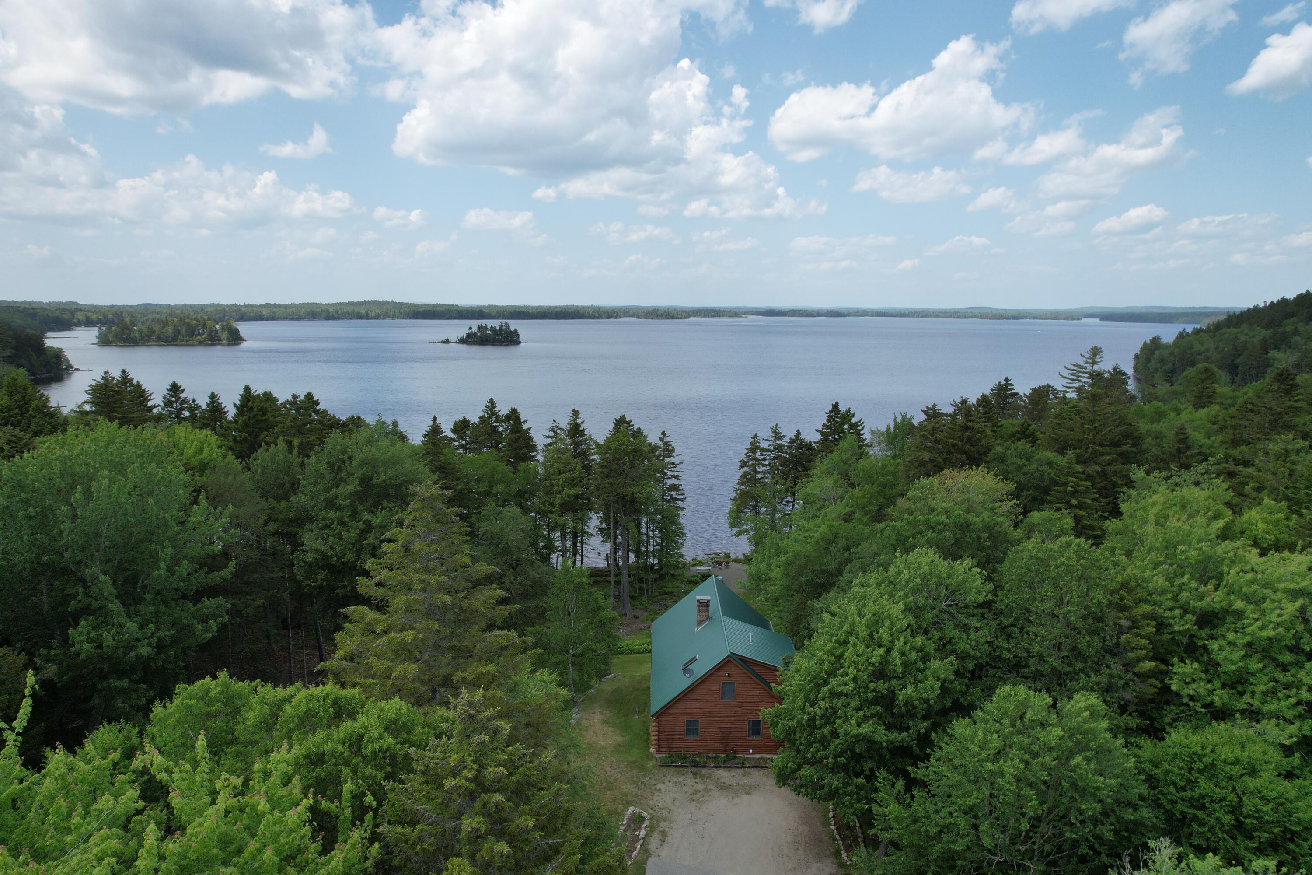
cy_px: 438
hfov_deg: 78.6
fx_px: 802
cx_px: 656
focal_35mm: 22
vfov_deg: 57.2
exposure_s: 1/1600
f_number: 2.8
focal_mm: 8.38
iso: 100
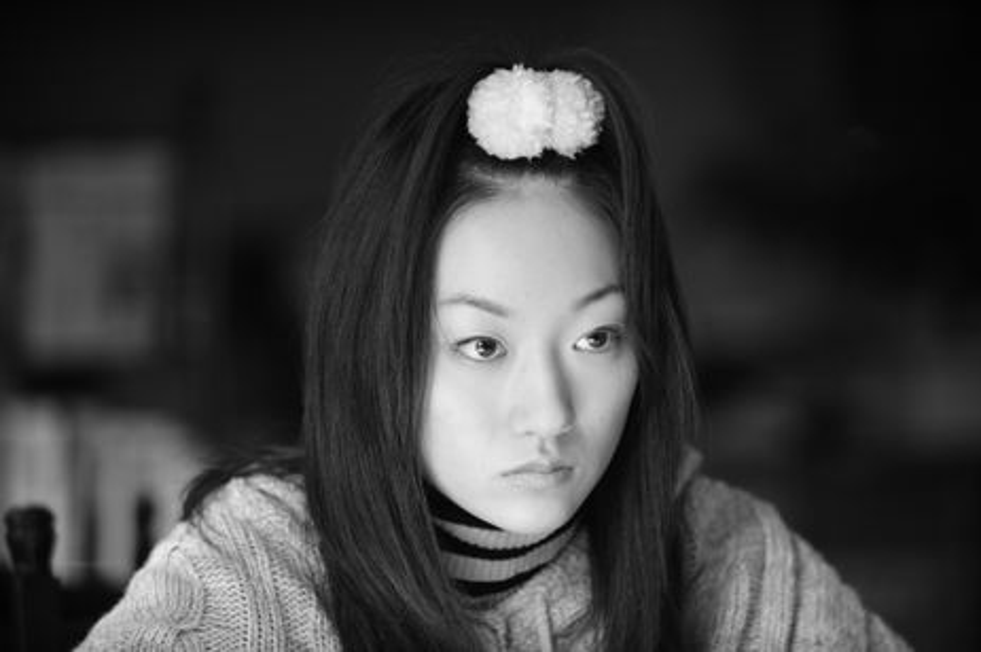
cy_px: 326
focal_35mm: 120
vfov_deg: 11.4
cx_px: 490
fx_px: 3268
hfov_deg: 17.1
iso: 200
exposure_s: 1/80
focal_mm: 120
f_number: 2.8
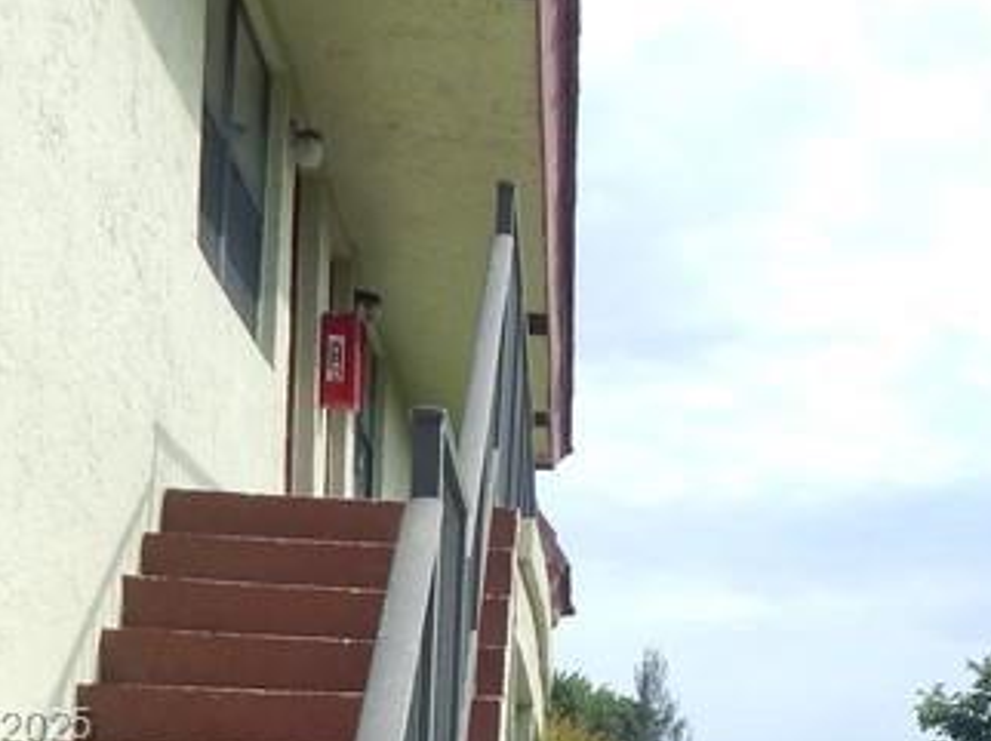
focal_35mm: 70
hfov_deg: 26.1
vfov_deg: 20.4
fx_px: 2002
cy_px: 729
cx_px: 1028
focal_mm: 4
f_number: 3
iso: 125
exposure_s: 1/1250
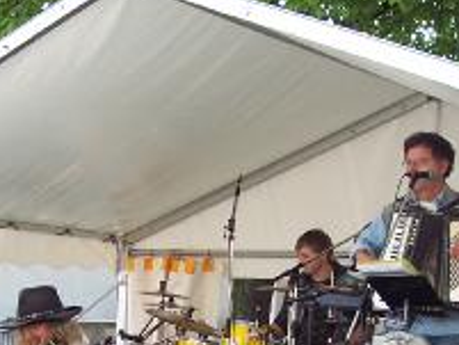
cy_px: 410
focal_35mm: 97
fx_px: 1287
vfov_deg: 14.8
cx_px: 126
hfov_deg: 20.1
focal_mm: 8
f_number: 3.4
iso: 100
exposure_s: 1/180
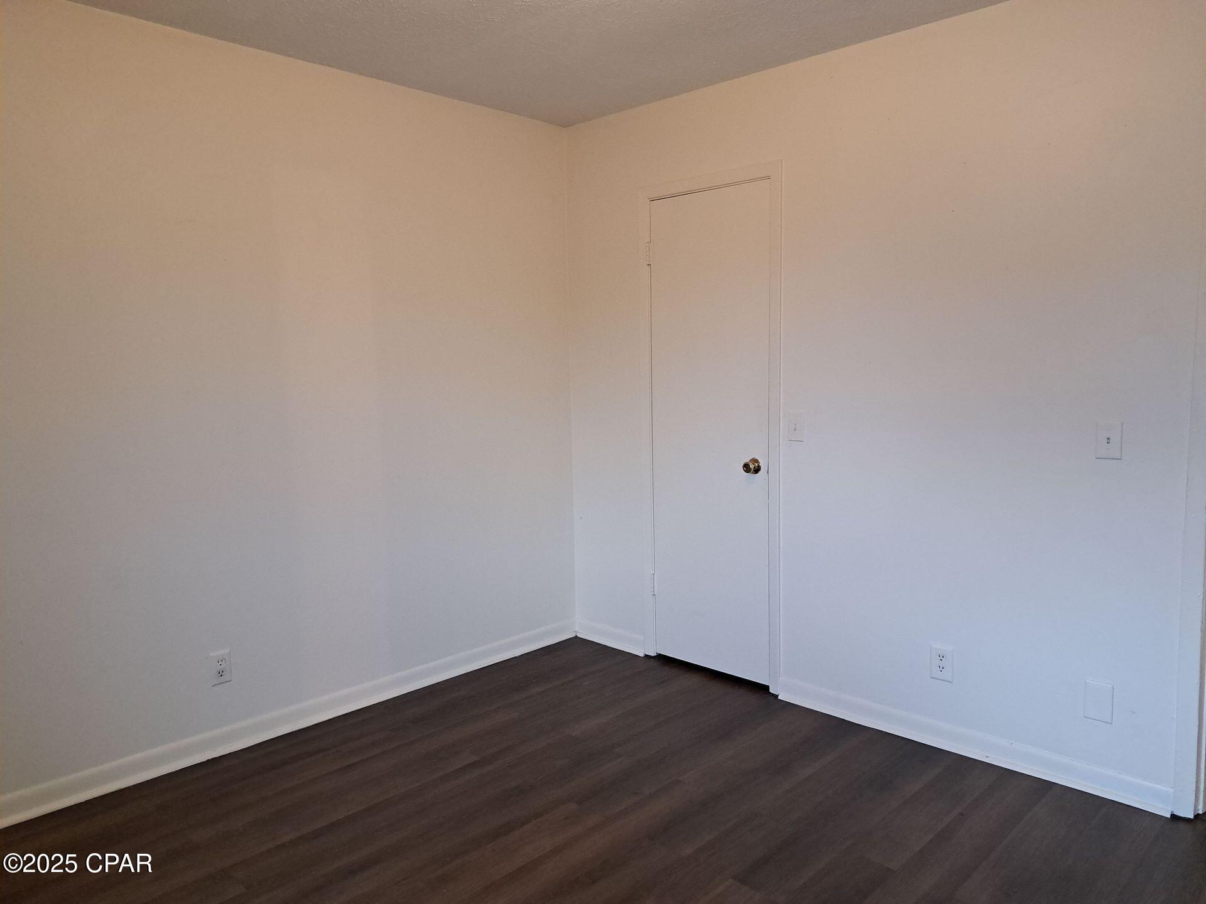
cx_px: 603
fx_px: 836
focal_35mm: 24
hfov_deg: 71.6
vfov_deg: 56.8
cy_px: 452
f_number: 1.8
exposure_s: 1/60.2
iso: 227
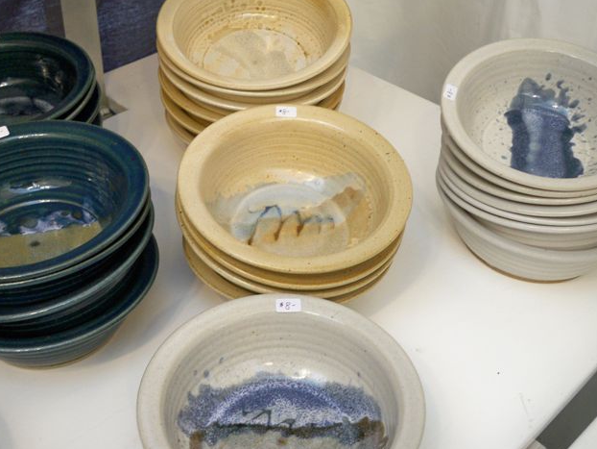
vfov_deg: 32.1
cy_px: 187
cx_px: 266
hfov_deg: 42.0
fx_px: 776
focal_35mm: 45
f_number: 3.1
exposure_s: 1/30
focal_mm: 6.3
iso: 125
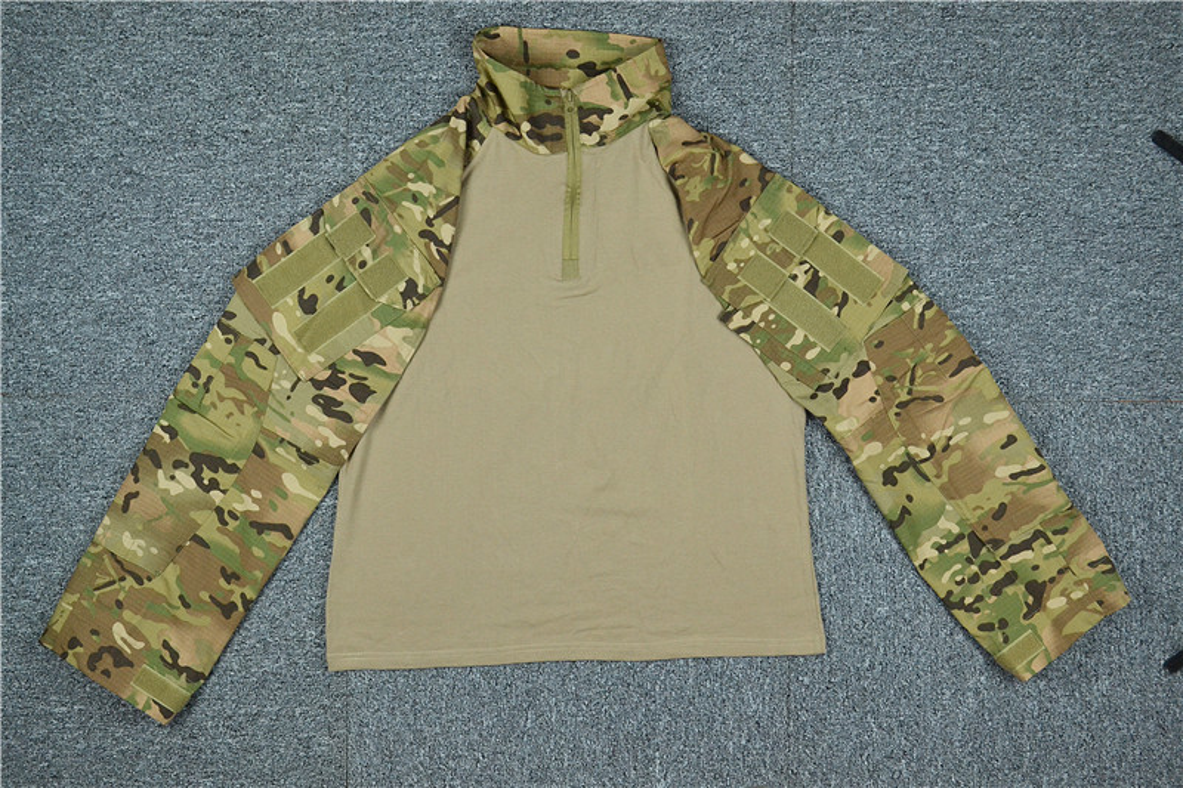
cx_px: 592
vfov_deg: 31.9
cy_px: 394
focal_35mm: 42
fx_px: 1380
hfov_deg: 46.4
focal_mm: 28
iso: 1600
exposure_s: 1/125
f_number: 8
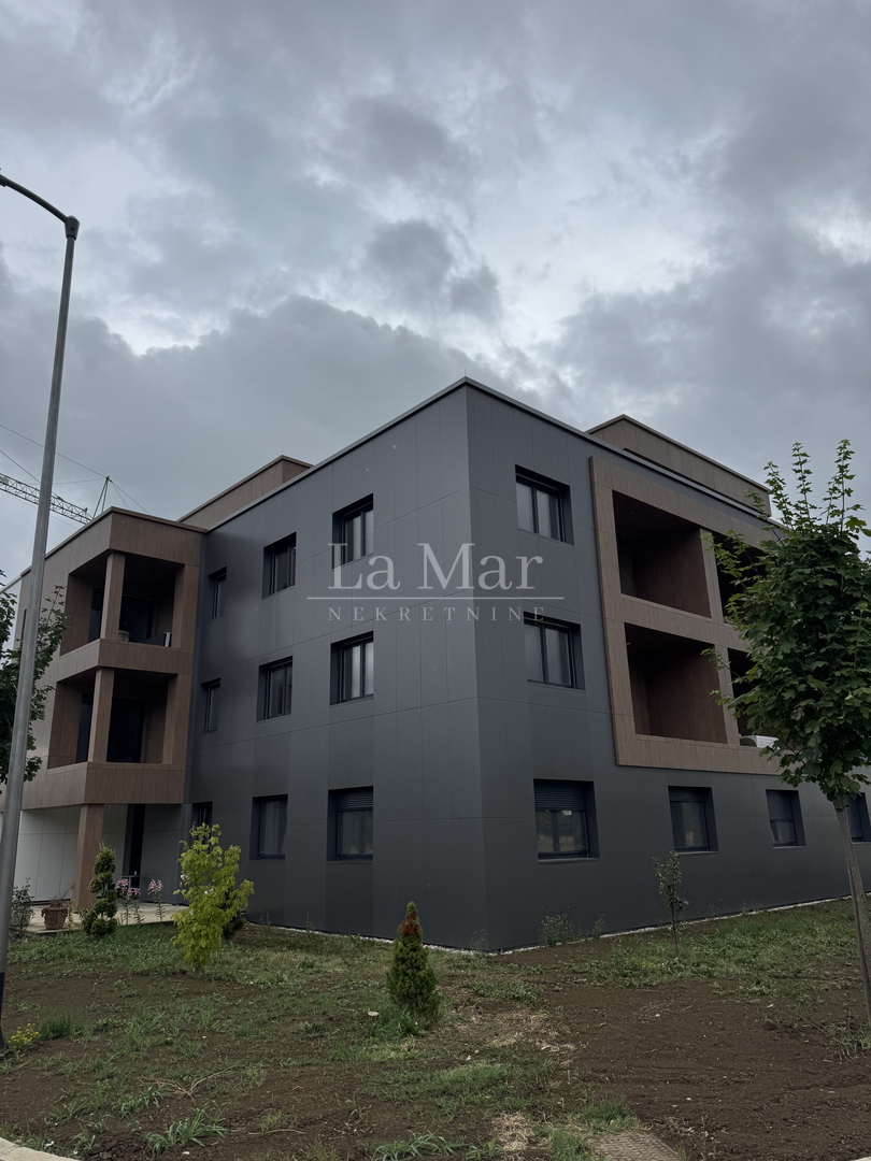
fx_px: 805
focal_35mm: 24
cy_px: 580
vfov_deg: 71.6
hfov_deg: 56.8
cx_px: 436
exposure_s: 1/5814
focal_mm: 6.76
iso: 80
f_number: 1.78
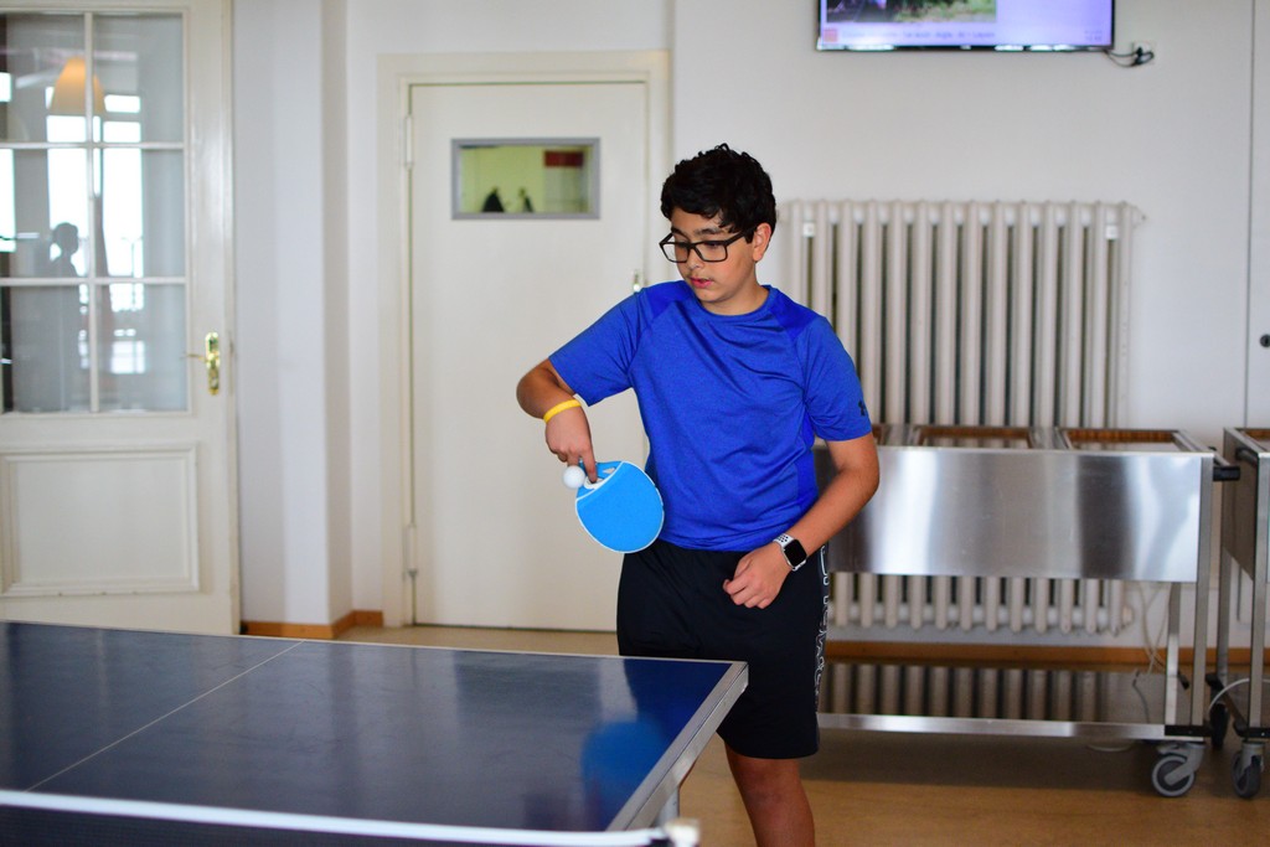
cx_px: 635
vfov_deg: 25.8
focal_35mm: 52
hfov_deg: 37.8
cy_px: 424
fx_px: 1852
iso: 1600
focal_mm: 35
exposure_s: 1/640
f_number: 1.8
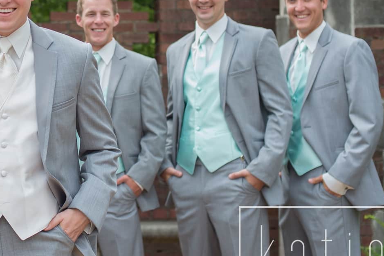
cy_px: 72
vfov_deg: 12.6
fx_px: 1163
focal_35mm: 109
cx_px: -3
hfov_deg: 18.3
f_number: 3.2
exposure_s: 1/1250
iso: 250
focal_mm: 50
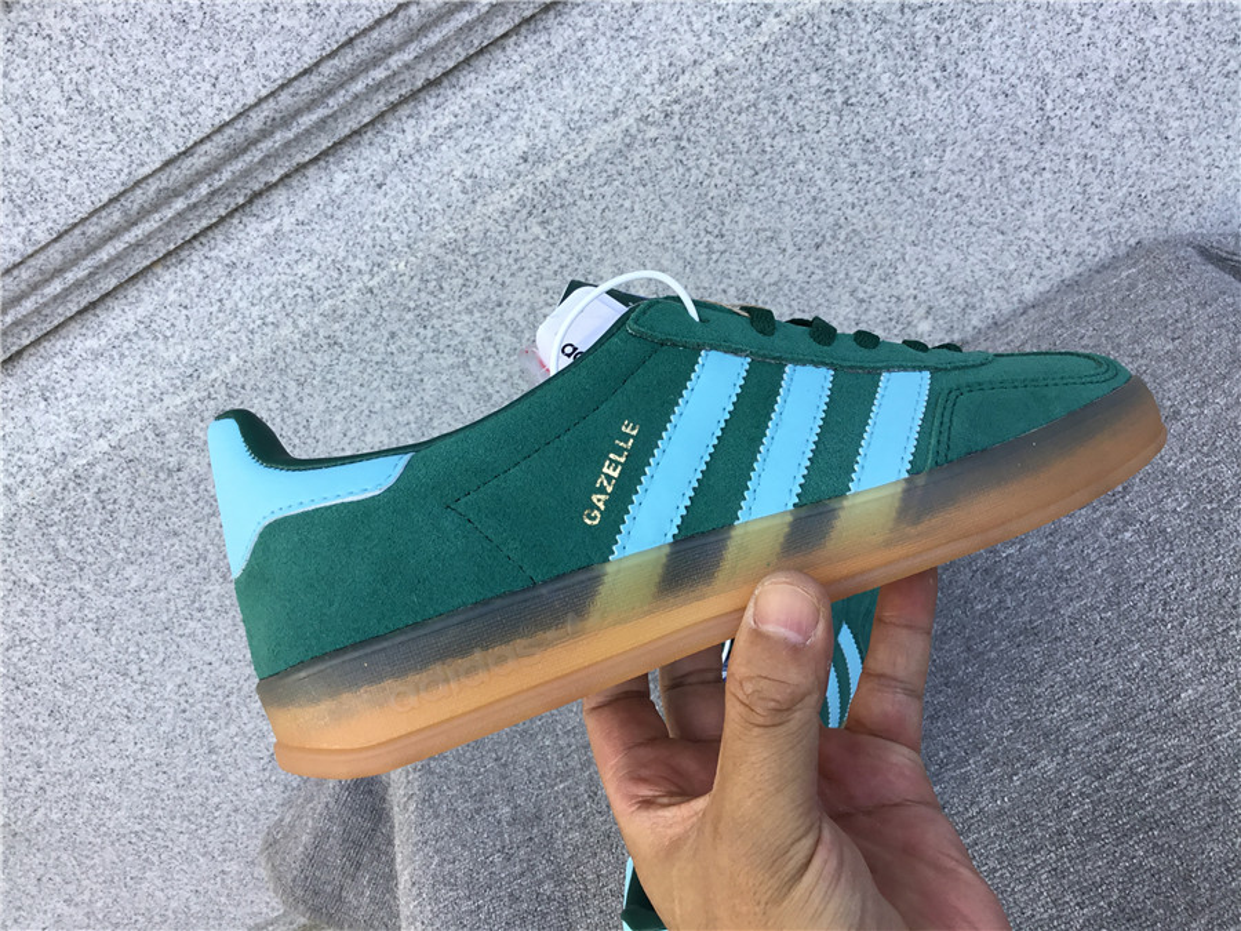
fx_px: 1111
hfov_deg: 58.4
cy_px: 466
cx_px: 620
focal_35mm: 31
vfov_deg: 45.4
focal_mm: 3.3
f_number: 2.4
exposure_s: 1/100
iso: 40
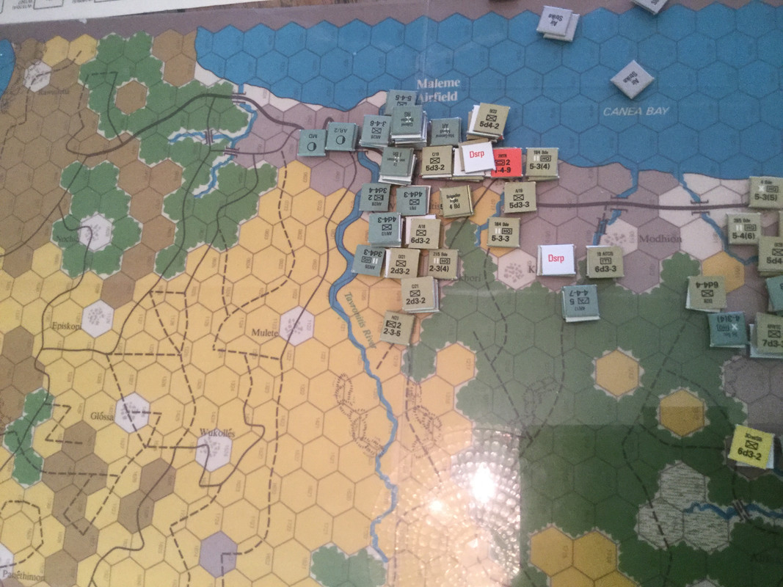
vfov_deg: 45.4
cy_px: 294
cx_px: 392
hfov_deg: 58.4
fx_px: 701
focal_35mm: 31
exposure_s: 1/33
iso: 160
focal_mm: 3.3
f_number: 2.4
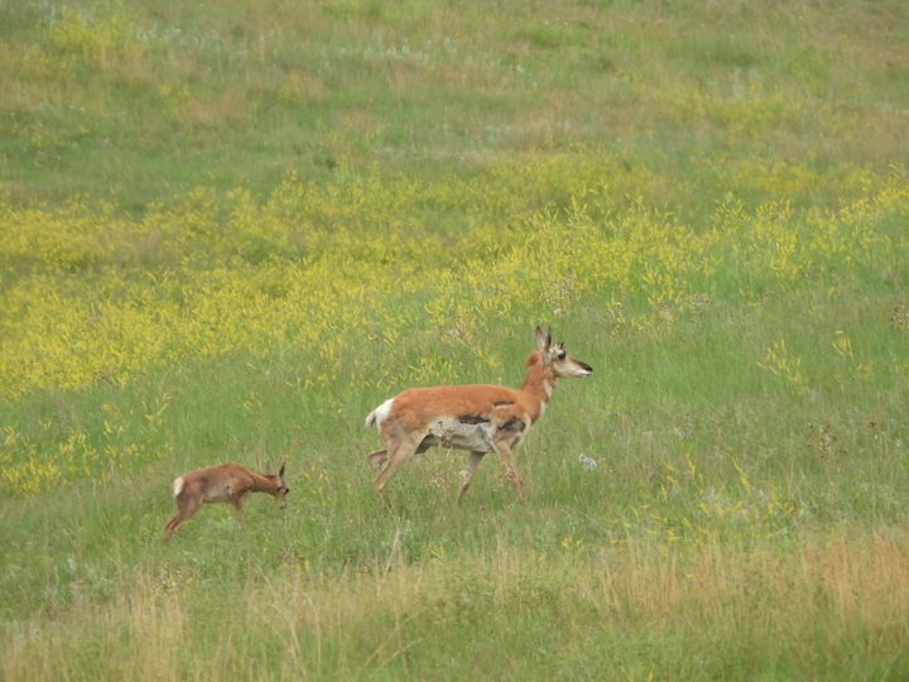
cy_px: 341
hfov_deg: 1.8
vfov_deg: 1.4
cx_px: 454
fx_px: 28885
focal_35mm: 1100
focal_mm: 196
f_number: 5.6
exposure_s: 1/500
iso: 400
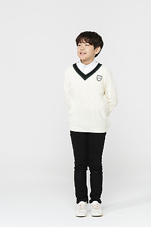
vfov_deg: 18.6
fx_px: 691
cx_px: 76
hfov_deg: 12.5
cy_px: 114
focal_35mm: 110
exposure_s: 1/125
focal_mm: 110
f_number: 14
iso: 100
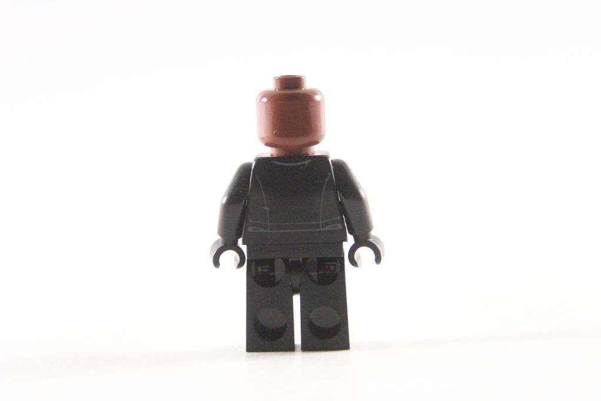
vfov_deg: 12.5
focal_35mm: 110
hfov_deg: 18.6
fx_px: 1836
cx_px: 301
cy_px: 189
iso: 400
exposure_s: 1/45
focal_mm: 17.5
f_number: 3.2
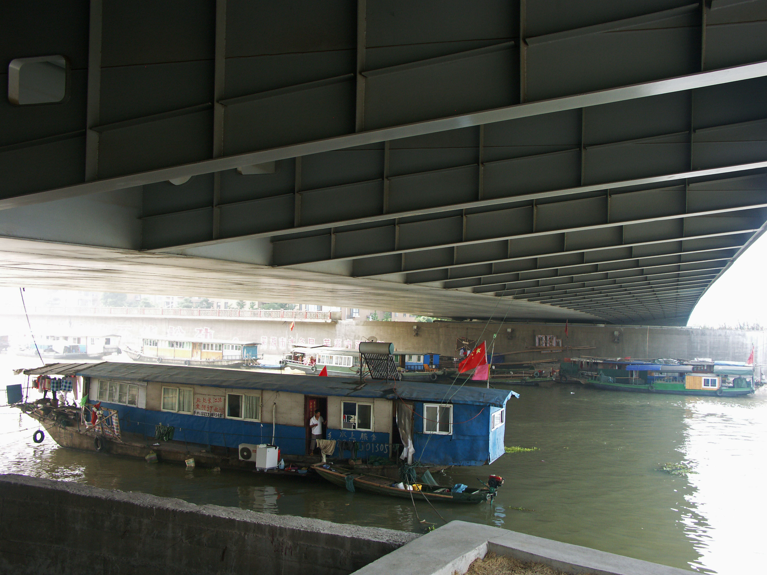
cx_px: 393
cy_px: 290
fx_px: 775
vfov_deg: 40.7
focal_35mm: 35
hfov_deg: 52.6
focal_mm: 8.7
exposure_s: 1/60
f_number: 3.5
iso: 64
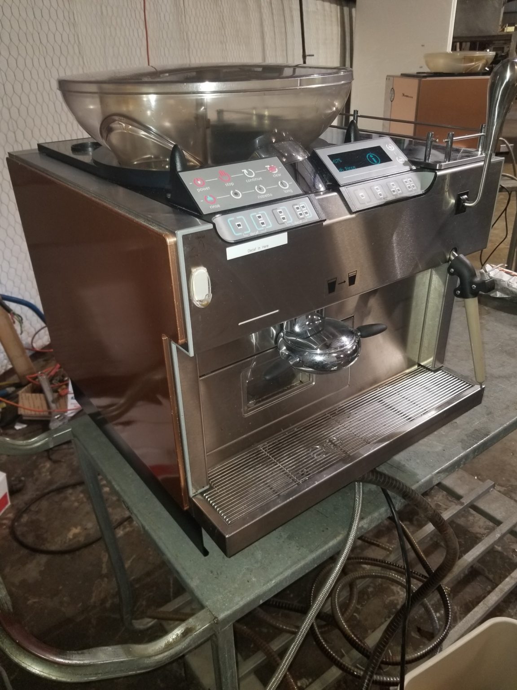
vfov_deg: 67.3
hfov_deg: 53.1
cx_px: 258
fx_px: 518
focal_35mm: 26
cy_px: 345
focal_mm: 4.3
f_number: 1.7
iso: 100
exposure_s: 1/30
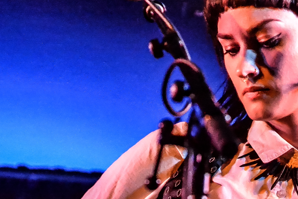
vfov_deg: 7.2
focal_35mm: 190
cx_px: 305
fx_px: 1573
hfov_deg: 10.7
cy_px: 173
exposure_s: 1/80
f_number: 2.8
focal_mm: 50
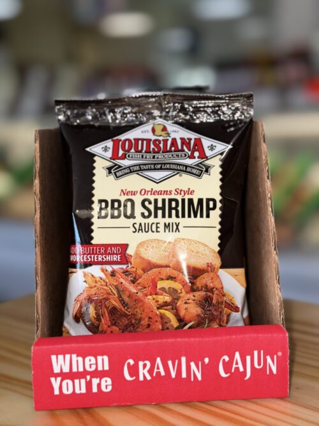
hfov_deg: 30.3
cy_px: 213
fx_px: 590
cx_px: 160
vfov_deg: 39.7
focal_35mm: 48
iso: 50
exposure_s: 1/159
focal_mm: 6.76
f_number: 1.78
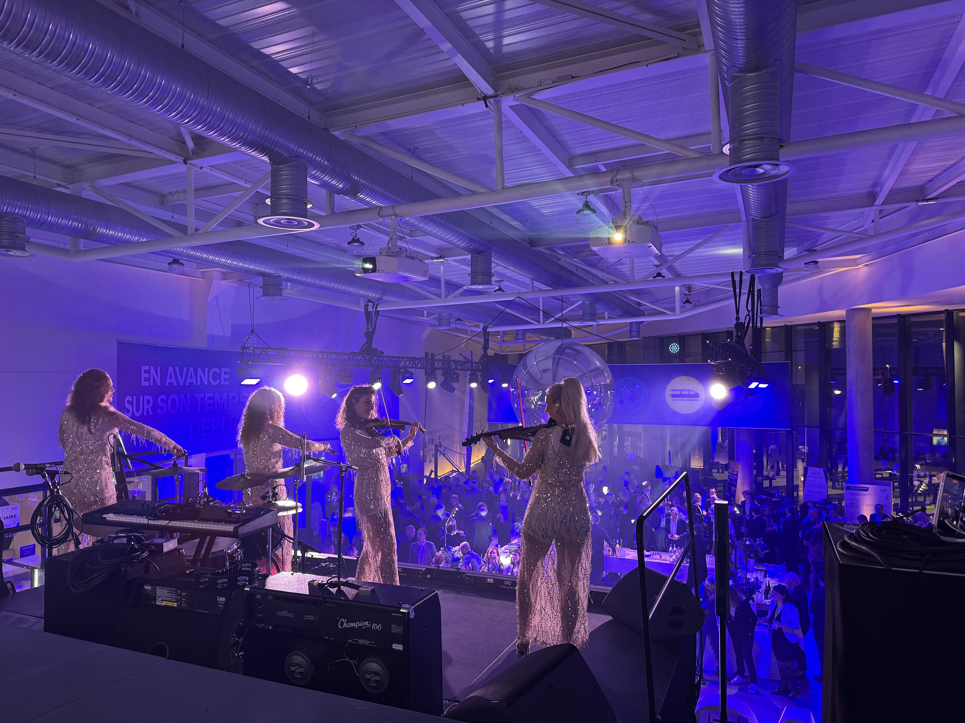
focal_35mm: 24
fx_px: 669
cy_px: 362
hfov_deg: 71.6
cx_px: 482
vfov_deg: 56.8
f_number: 1.78
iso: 320
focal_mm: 6.76
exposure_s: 1/60
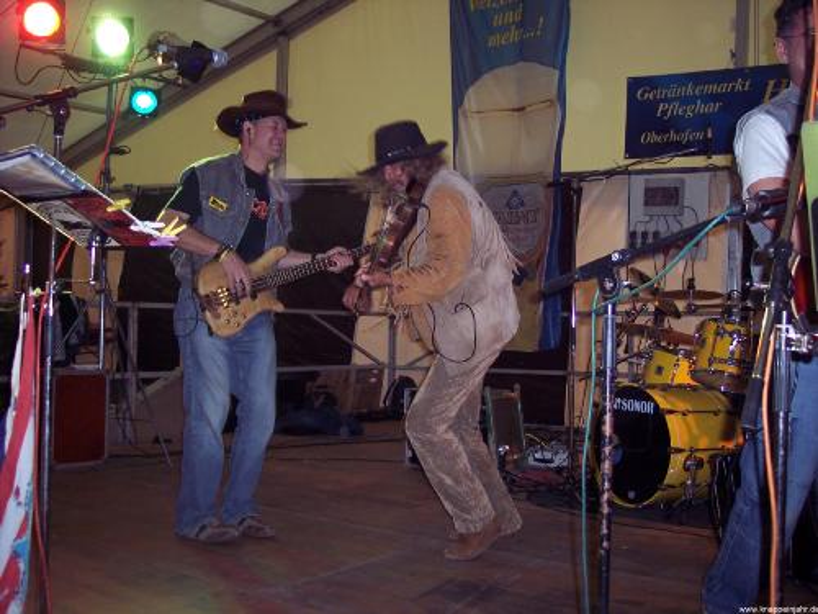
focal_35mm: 39
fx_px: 922
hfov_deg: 47.9
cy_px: 307
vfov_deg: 36.8
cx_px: 409
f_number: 2.8
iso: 140
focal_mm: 8
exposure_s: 1/60
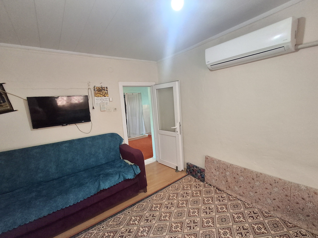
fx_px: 147
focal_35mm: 16
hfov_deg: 94.5
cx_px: 159
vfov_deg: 78.1
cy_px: 119
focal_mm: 1.64
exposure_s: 1/33
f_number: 2.2
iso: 250
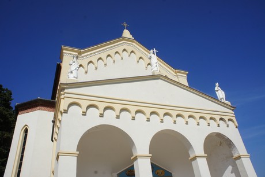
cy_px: 88
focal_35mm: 27
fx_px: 199
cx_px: 132
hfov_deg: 67.4
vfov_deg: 47.9
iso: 200
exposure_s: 1/400
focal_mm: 18
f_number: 13
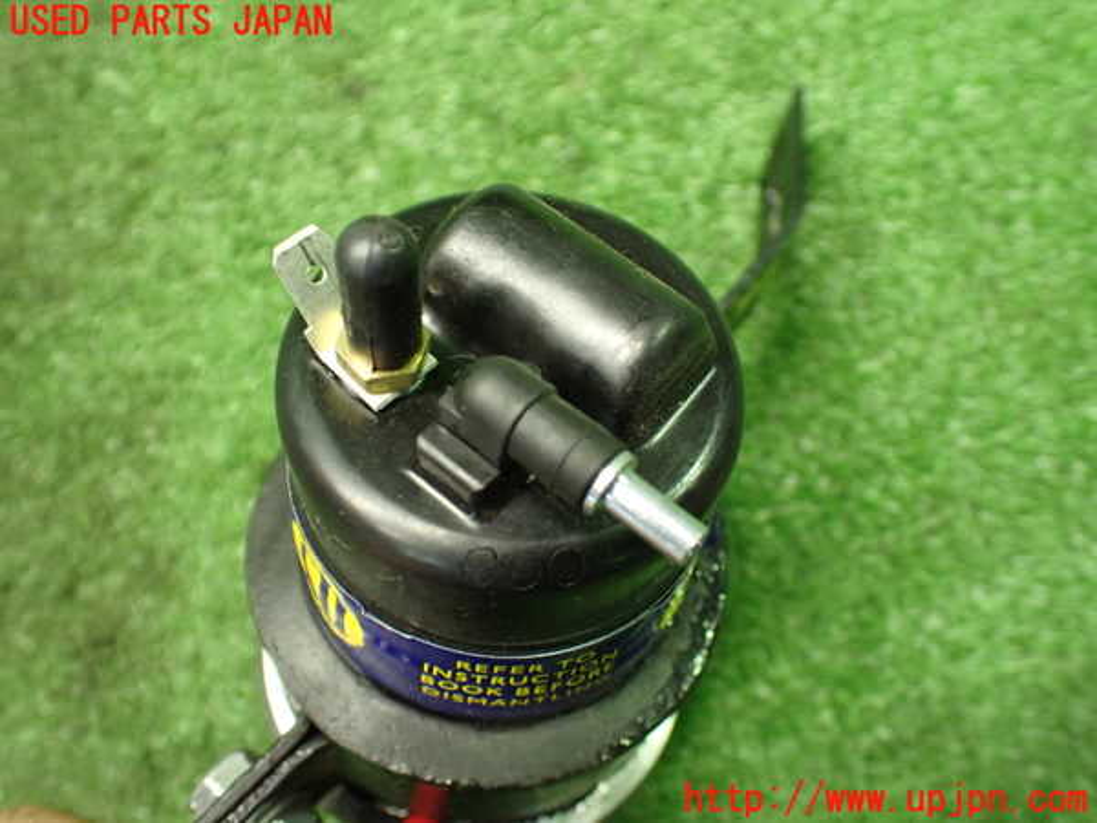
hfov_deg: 60.0
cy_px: 412
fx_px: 951
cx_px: 548
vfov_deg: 46.8
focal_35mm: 30
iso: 800
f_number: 2.3
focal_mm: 5.4
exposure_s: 1/50
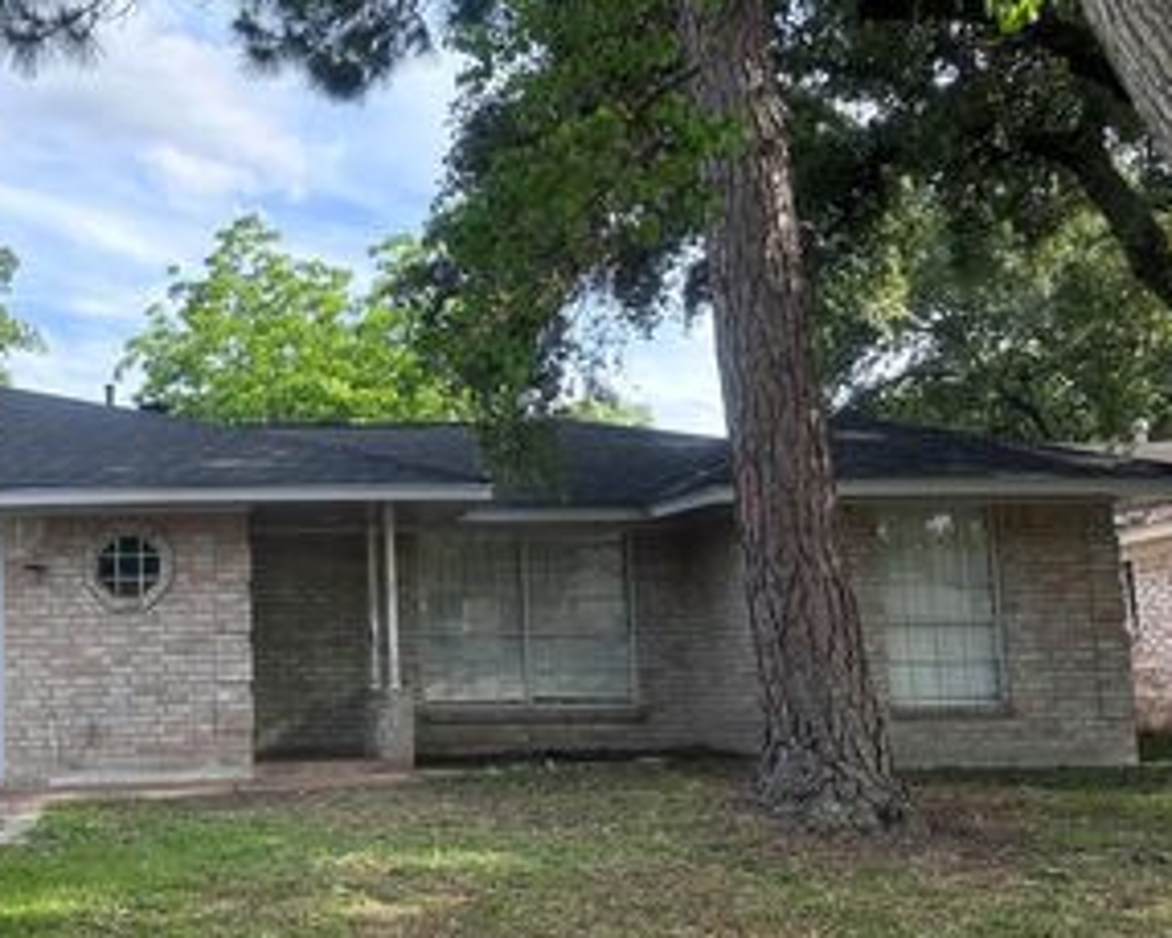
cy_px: 498
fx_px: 1423
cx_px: 242
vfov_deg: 36.5
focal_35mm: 41
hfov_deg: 42.8
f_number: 1.78
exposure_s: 1/1473
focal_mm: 6.86
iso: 80
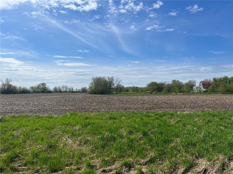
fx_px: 175
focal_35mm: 26
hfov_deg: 67.3
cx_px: 116
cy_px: 87
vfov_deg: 53.1
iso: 50
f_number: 1.5
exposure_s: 1/6993
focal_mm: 5.7
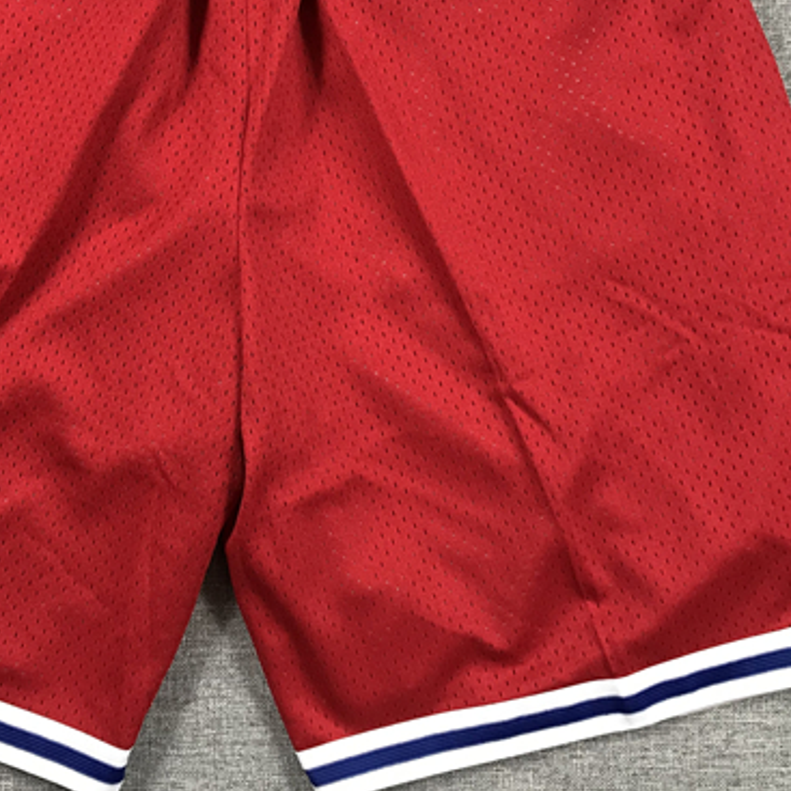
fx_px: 1396
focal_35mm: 54
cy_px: 228
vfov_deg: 31.2
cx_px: 237
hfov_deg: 31.3
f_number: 1.8
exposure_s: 1/33
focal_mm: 3.99
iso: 25
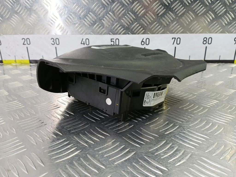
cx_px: 118
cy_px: 88
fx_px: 157
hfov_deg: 73.9
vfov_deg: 58.9
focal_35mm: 23
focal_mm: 4.11
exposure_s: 1/50
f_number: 1.6
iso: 228
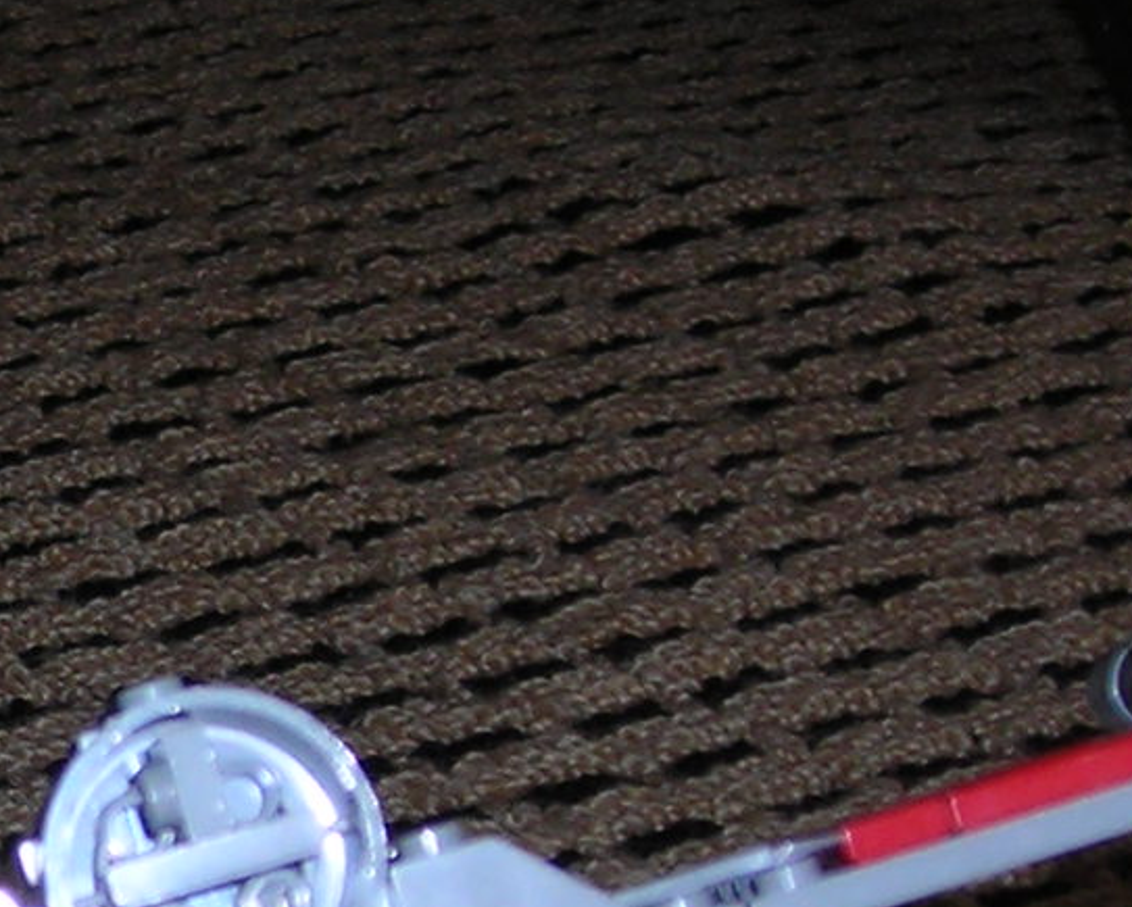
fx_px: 5933
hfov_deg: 10.7
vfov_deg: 8.7
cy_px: 730
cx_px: -240
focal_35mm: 177
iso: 50
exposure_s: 1/60.1
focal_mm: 6.3
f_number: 3.2
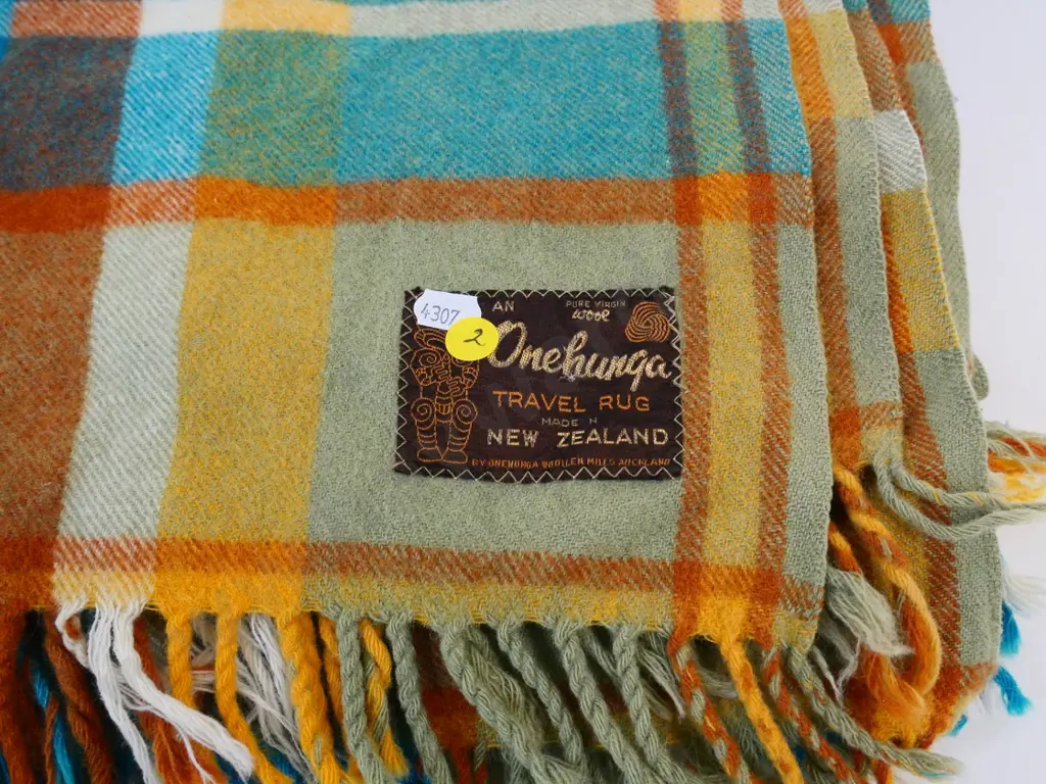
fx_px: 1209
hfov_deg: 46.8
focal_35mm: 40
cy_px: 392
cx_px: 523
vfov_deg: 36.0
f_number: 6.3
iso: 3200
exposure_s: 1/60
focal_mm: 20
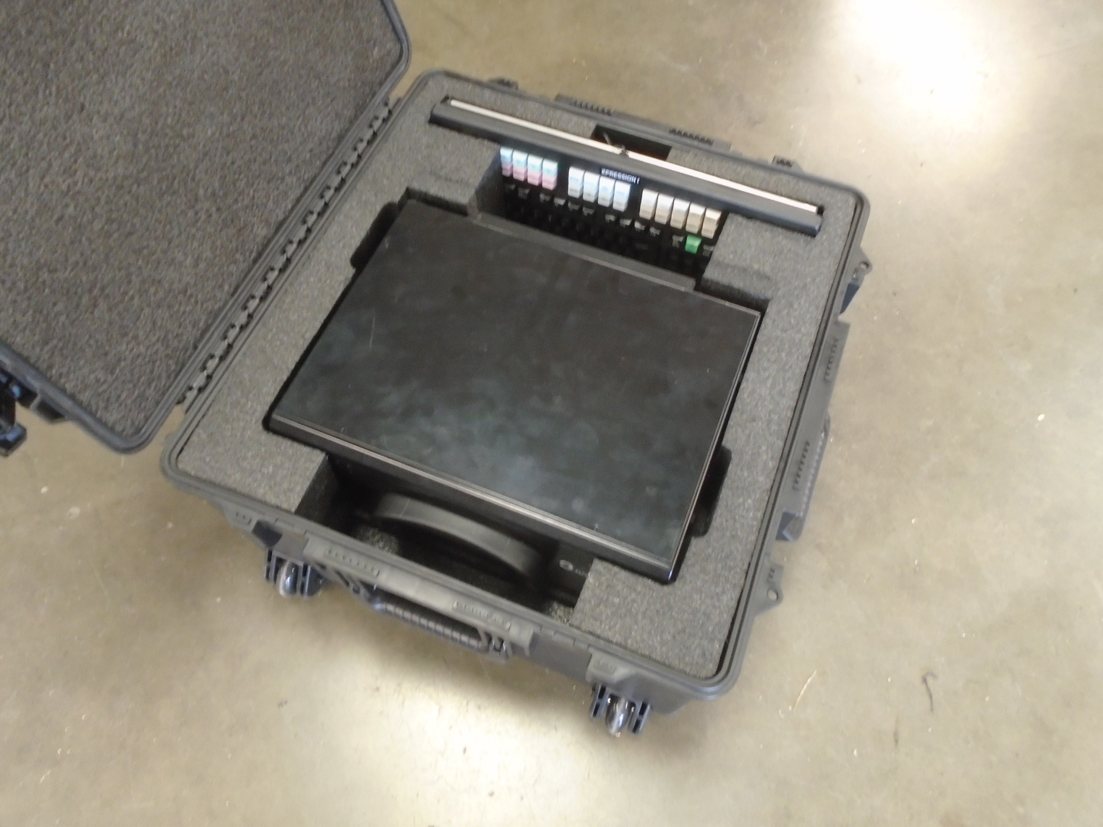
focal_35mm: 26
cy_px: 414
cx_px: 552
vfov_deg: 53.1
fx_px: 828
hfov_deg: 67.3
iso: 400
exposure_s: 1/6
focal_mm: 4.6
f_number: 3.2
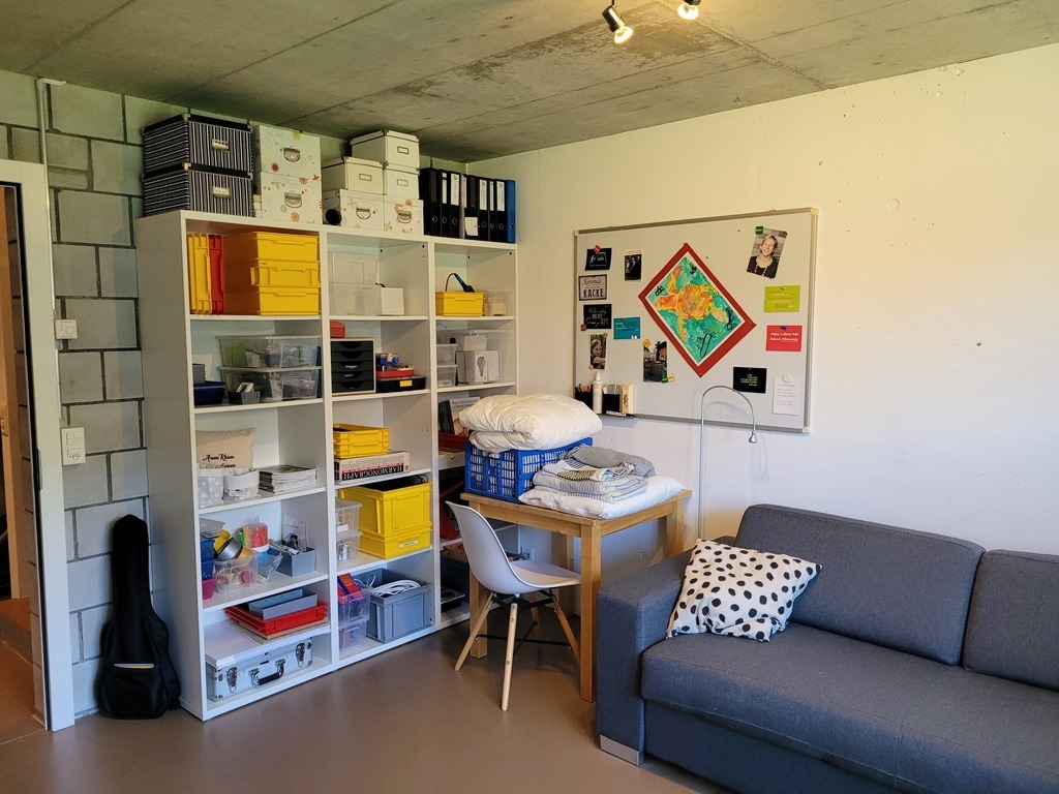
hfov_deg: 67.3
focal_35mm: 26
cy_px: 397
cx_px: 530
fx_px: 795
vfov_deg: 53.1
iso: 250
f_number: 1.8
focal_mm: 5.4
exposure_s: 1/100
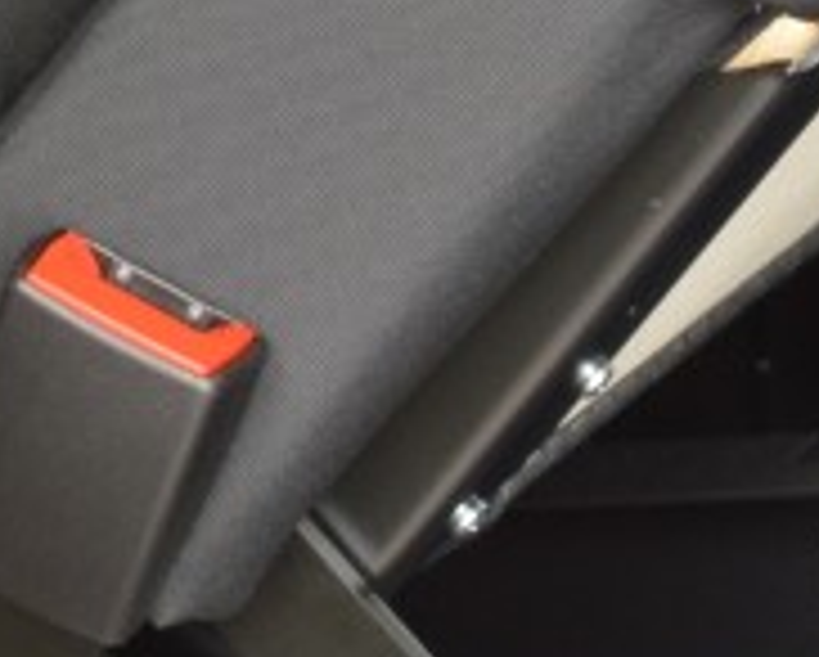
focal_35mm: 359
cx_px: 1660
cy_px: 1656
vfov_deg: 4.2
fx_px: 8708
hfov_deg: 5.3
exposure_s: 1
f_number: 11
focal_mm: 31
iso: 200
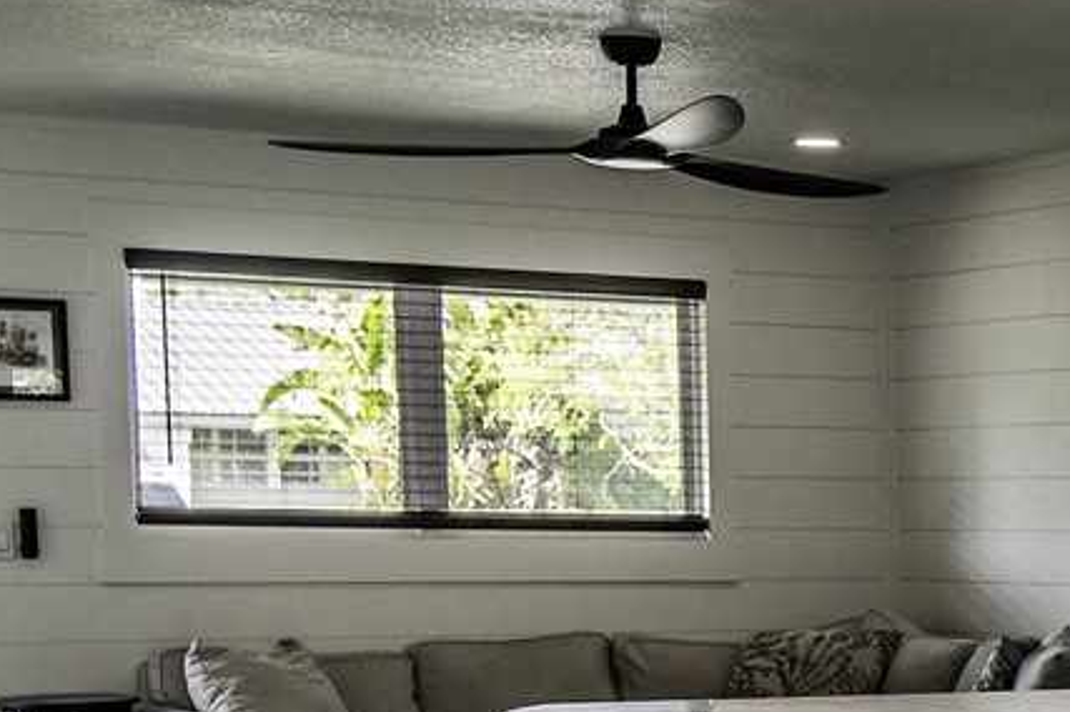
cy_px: 849
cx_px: 1792
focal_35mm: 108
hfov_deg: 16.5
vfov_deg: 12.4
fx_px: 3207
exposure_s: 1/200
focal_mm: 15
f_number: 5.6
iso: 320
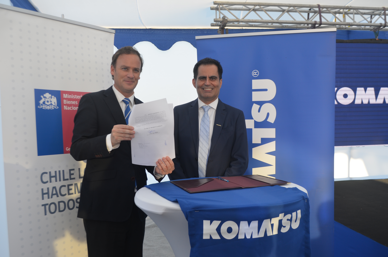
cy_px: 128
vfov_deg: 36.7
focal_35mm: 36
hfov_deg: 53.2
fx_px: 387
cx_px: 194
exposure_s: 1/125
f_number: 5.6
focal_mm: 24
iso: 280
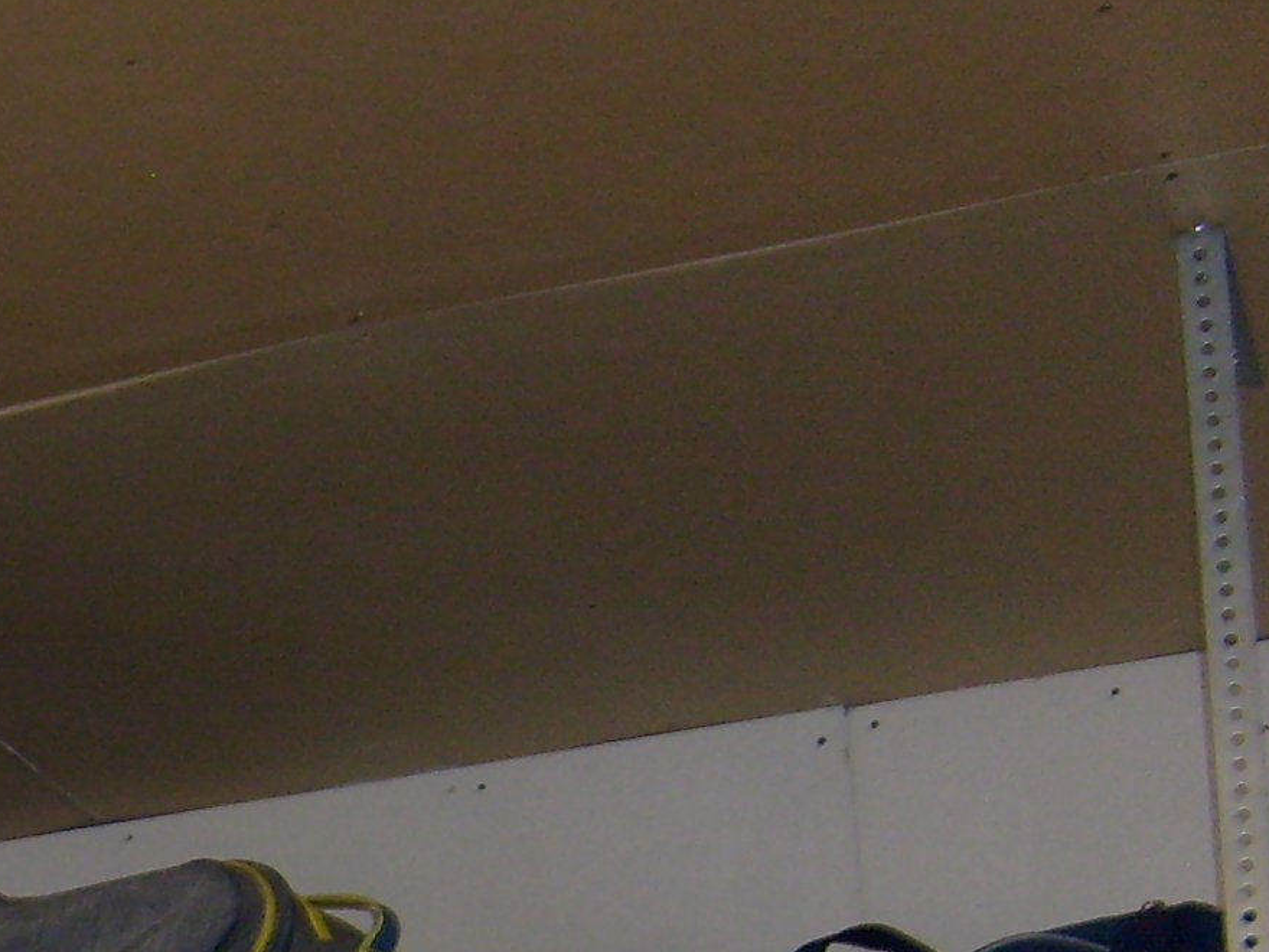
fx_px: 4106
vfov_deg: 12.7
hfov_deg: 16.5
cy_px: 1333
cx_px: -447
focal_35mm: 112
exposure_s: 1/45
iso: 100
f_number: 2.8
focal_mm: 5.8
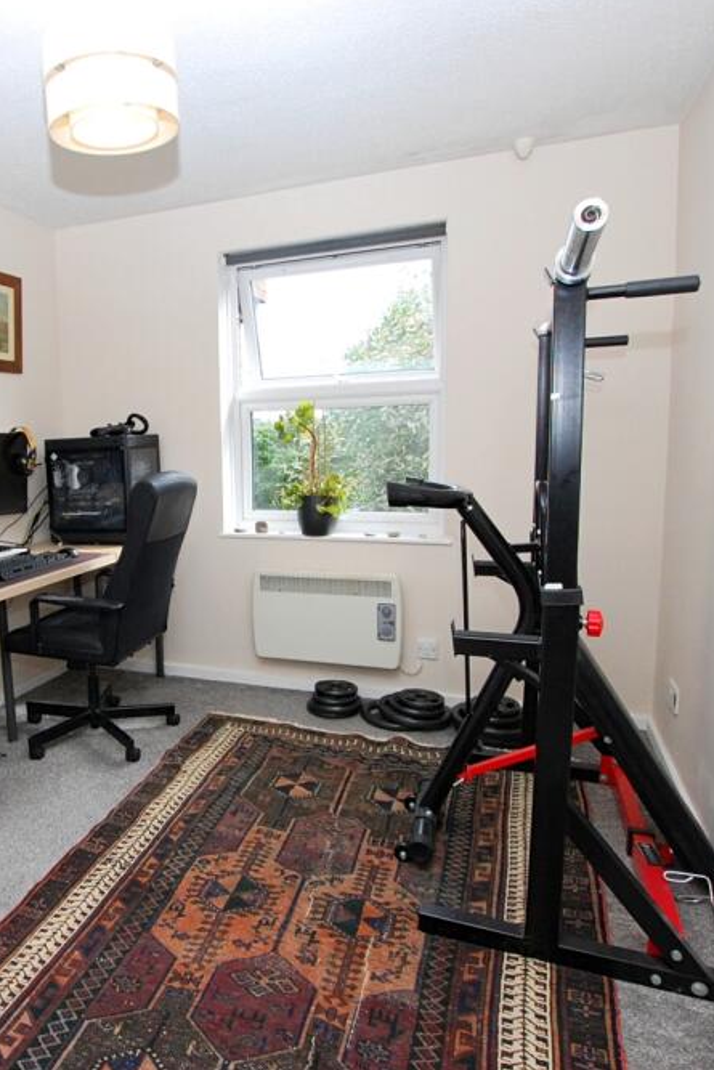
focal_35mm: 23
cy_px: 529
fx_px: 684
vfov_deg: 76.1
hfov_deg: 52.3
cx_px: 165
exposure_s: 1/200
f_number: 7.1
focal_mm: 10
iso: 800
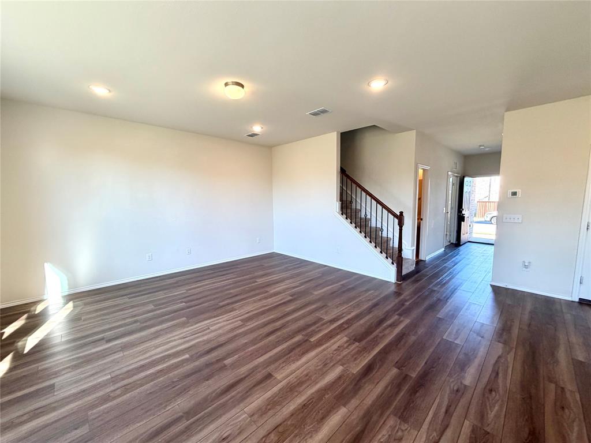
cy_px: 222
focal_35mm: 14
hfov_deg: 102.1
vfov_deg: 85.7
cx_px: 296
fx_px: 239
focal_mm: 2.22
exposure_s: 1/120
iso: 125
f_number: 2.2
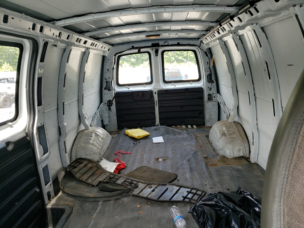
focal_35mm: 26
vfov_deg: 53.1
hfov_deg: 67.3
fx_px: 228
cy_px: 114
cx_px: 152
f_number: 1.5
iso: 50
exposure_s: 1/182
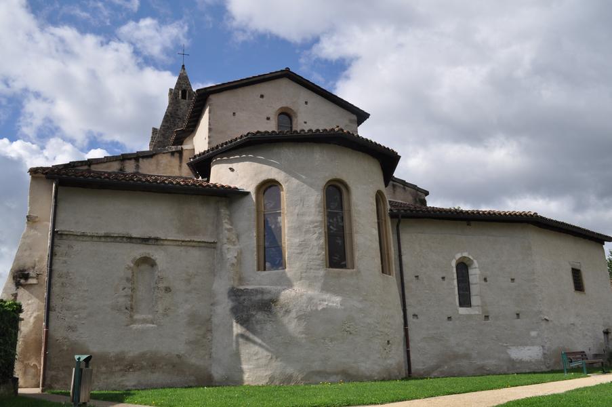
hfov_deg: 57.3
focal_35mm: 33
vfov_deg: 39.9
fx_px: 560
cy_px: 204
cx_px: 306
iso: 400
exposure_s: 1/500
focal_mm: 22
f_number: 11
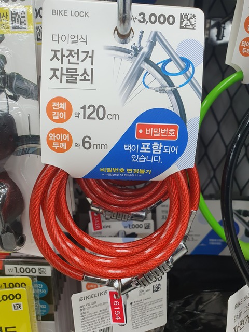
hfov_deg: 53.1
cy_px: 166
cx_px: 124
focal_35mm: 26
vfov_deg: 67.3
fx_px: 249
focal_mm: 4.32
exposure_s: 1/120
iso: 80
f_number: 2.4
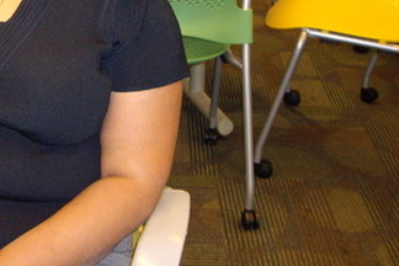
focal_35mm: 78
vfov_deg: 17.1
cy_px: -9
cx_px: 10
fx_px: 864
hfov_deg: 24.9
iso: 200
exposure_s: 1/40
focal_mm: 6.2
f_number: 2.7
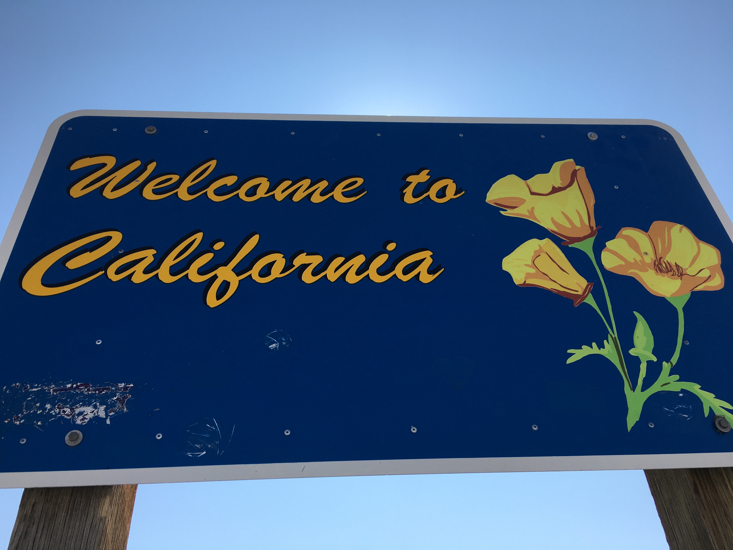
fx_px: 614
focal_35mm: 29
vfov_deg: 48.2
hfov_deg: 61.7
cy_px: 275
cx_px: 366
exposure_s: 1/1637
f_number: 2.2
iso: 25
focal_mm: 4.15
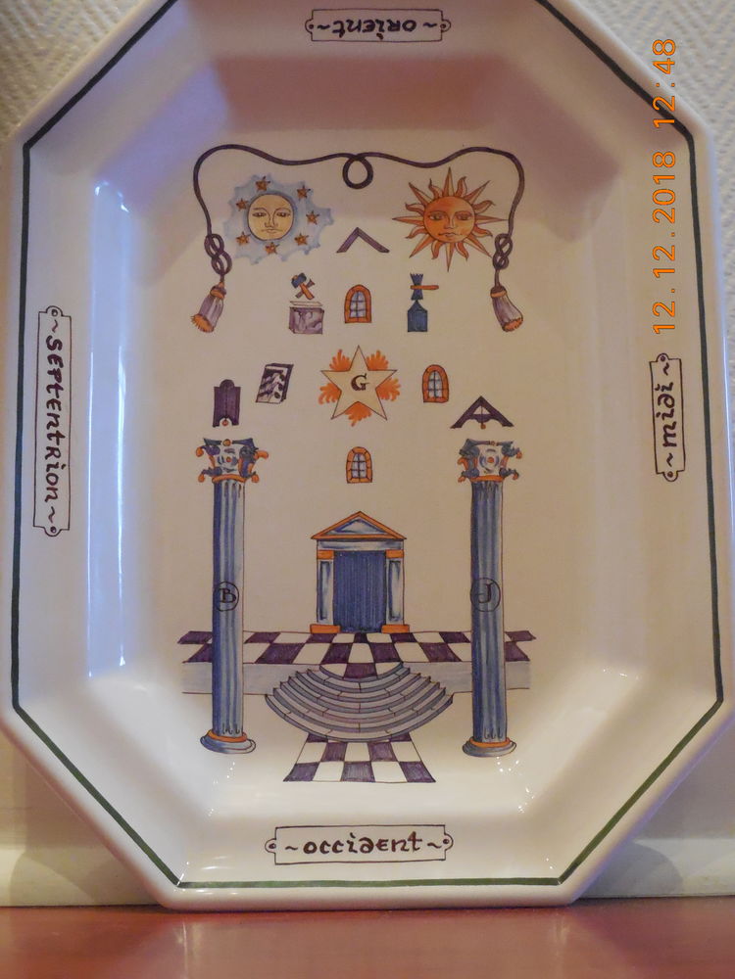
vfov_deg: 29.4
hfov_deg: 22.3
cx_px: 368
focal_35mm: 66
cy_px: 490
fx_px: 1869
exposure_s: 1/60
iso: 1600
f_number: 4.2
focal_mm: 10.9
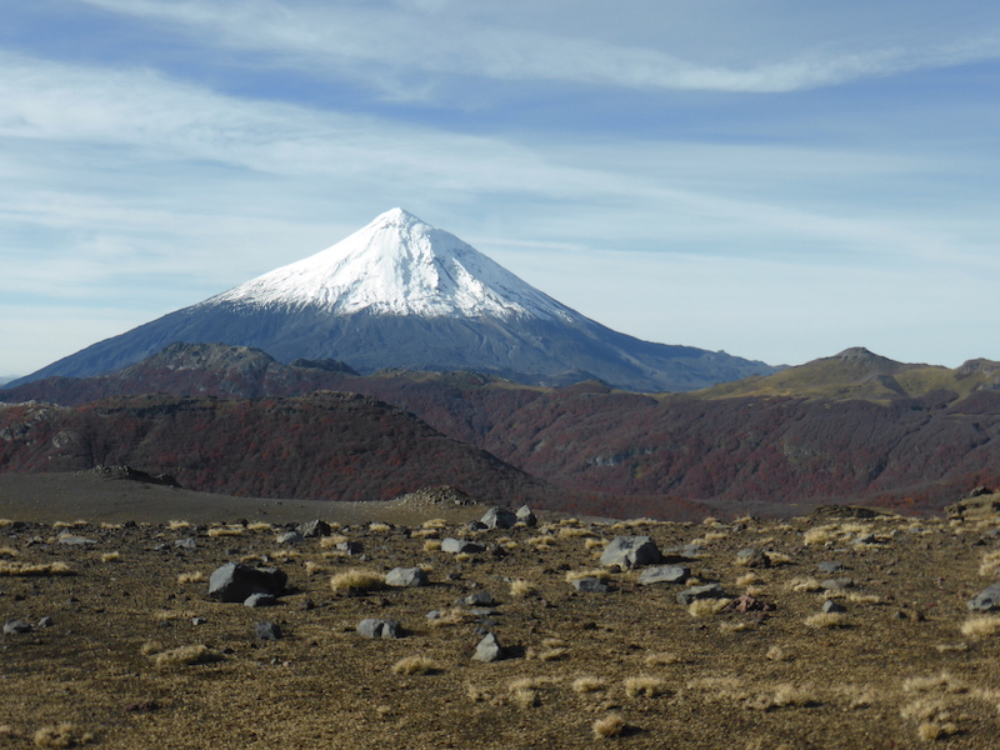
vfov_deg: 28.6
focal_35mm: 51
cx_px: 500
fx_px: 1473
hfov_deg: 37.5
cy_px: 375
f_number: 4.4
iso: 100
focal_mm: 9
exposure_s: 1/640
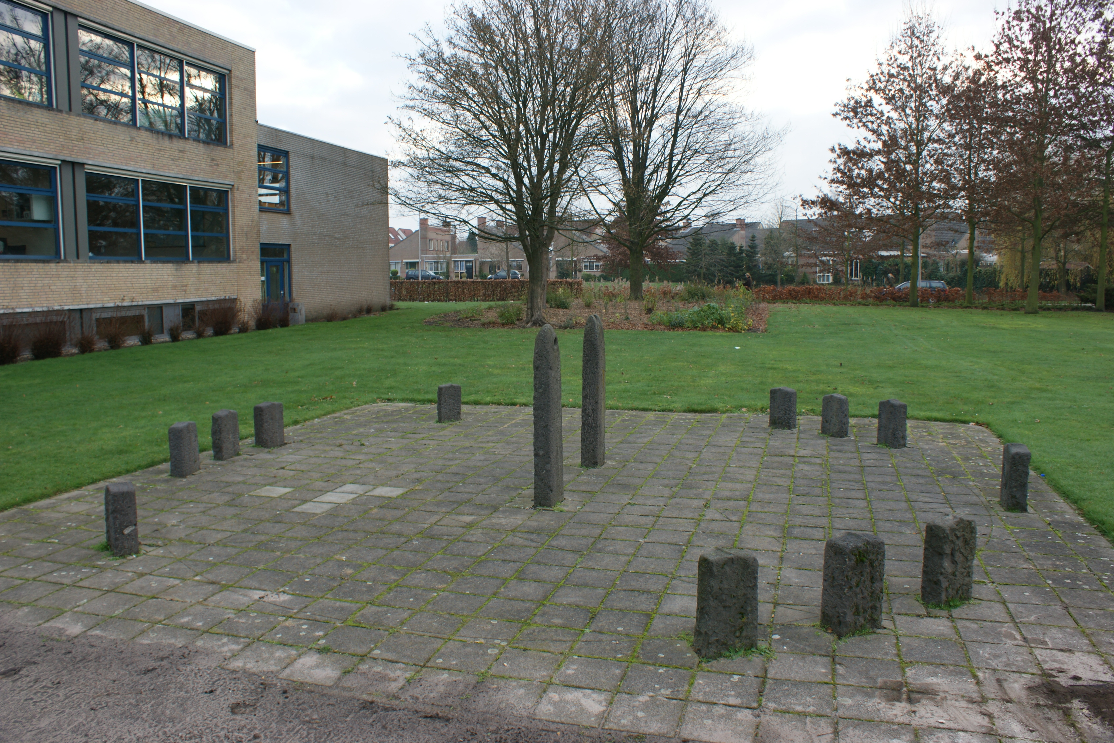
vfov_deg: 47.9
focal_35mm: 27
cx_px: 557
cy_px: 372
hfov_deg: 67.4
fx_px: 835
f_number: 5
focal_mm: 18
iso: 100
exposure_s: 1/40
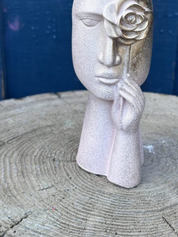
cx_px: 116
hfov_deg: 22.8
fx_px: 439
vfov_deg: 30.1
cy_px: 84
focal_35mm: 64
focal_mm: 6.86
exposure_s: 1/213
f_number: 1.78
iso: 50
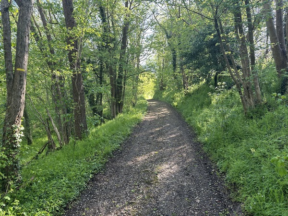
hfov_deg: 71.6
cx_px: 144
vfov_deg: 56.8
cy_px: 108
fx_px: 200
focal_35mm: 24
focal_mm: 6.86
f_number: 1.78
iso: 100
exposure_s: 1/163
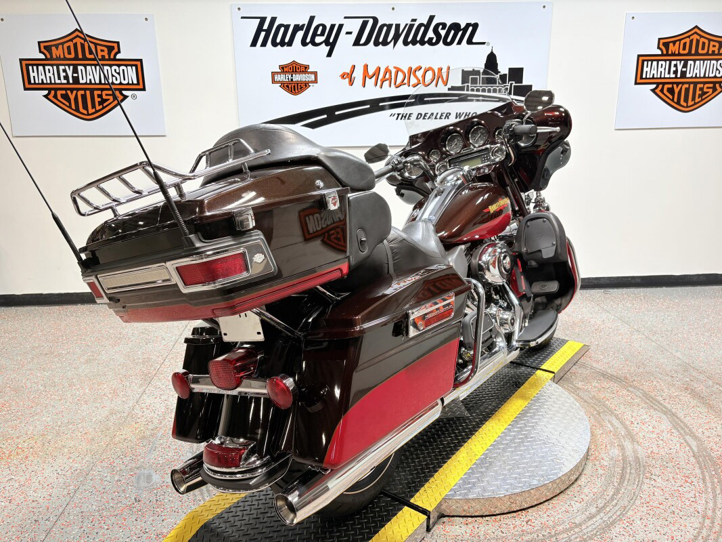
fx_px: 542
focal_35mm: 26
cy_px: 271
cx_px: 361
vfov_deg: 53.1
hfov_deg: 67.3
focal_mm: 5.96
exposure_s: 1/120
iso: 64
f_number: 1.6
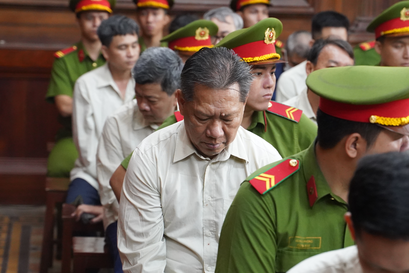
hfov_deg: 18.3
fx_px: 1272
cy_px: 136
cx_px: 204
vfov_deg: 12.2
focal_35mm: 112
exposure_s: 1/100
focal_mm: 75
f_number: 4
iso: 6400
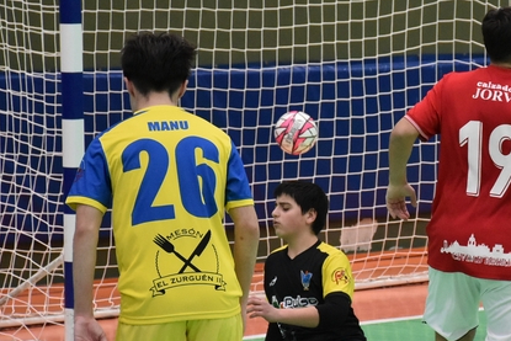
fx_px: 4160
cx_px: 505
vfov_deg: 4.7
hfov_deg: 7.0
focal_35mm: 293
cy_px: 193
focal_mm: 90
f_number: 5.3
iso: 3200
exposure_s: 1/400
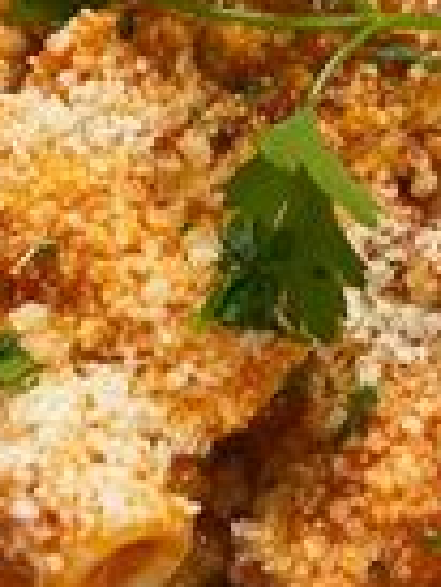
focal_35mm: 81
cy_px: 176
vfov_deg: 23.9
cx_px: 274
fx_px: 1374
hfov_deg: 18.2
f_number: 1.5
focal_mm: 5.7
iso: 320
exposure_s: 1/50
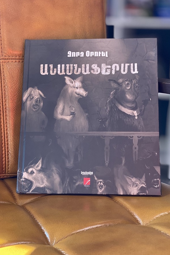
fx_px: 389
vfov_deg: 36.2
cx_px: 91
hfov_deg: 24.6
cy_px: 126
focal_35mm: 55
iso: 125
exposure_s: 1/122
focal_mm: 6
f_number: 2
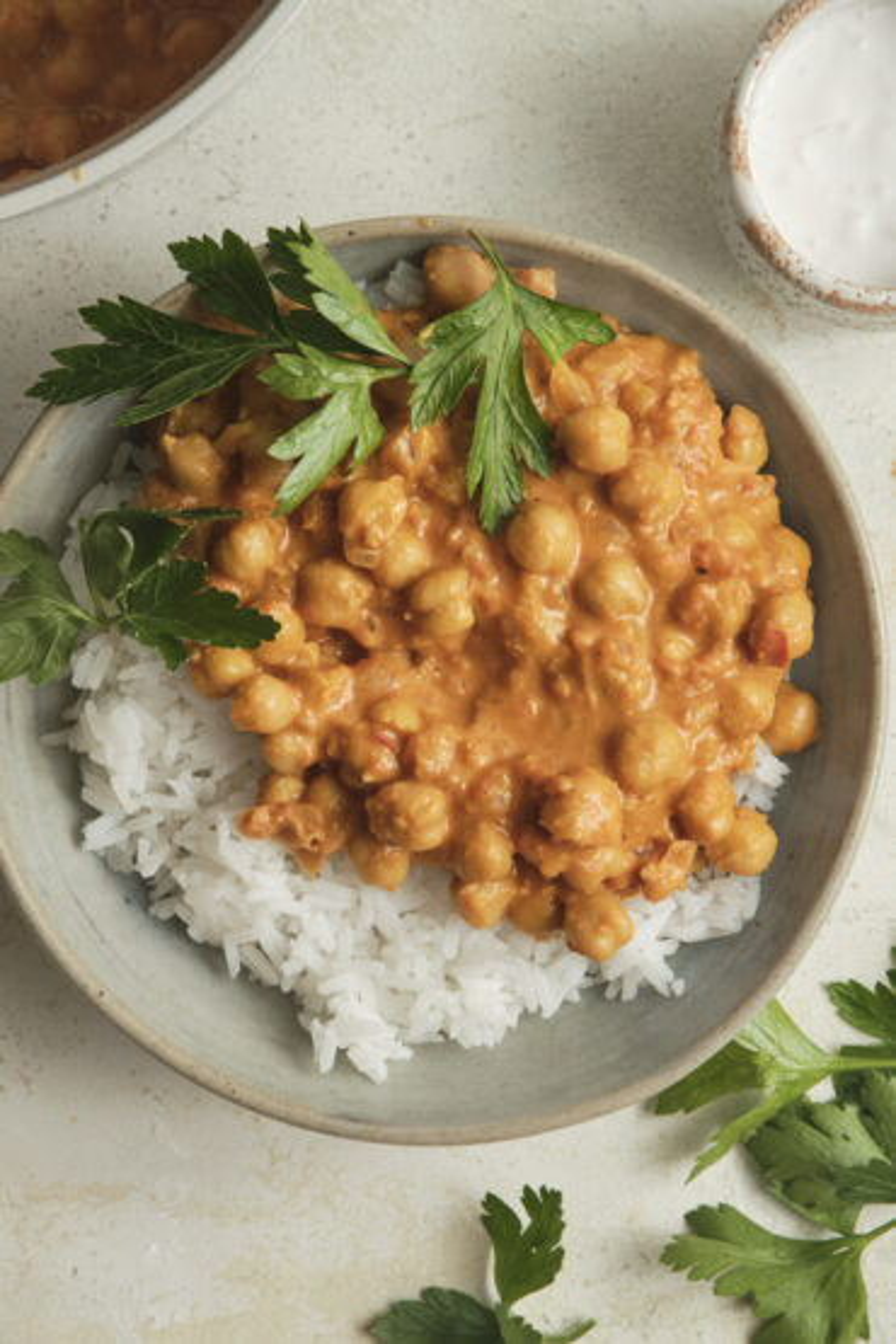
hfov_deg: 13.0
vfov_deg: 19.5
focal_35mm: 105
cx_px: 448
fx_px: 3920
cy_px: 672
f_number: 8
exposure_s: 1/250
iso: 200
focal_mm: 70
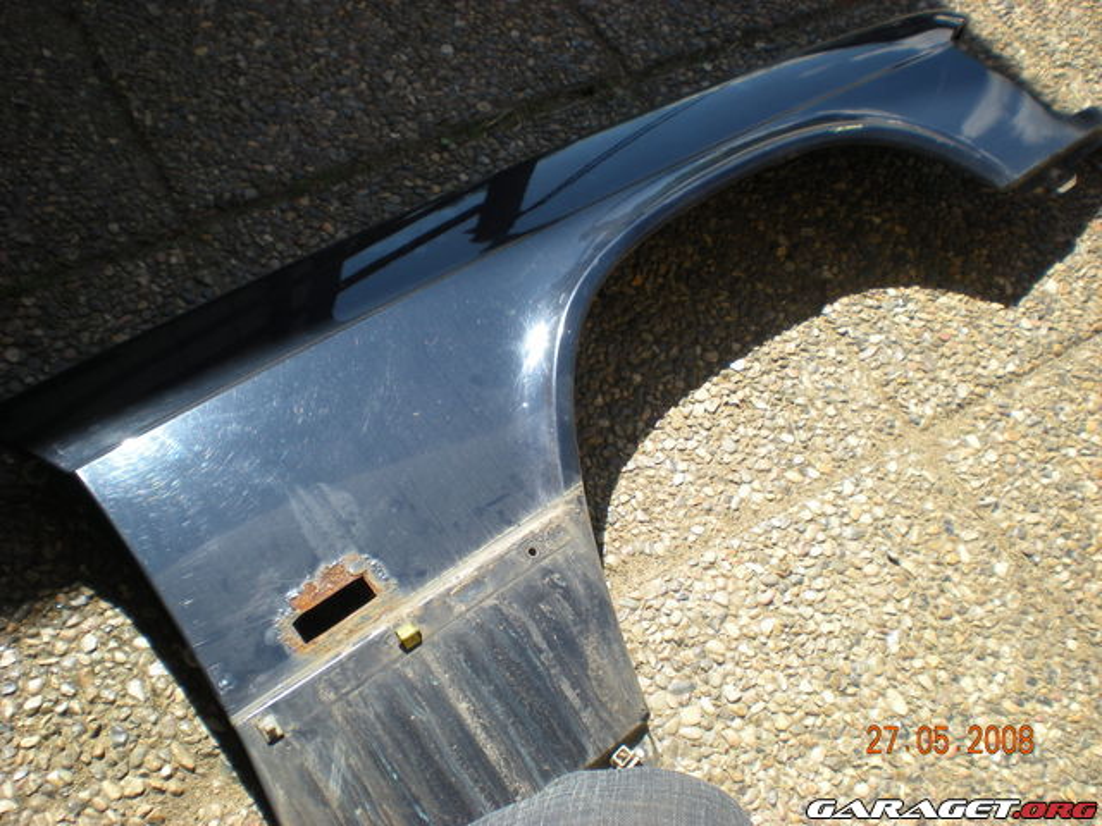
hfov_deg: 49.0
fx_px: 1210
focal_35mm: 38
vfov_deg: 37.7
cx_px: 551
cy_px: 413
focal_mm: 6.3
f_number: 4.6
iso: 64
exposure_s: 1/177
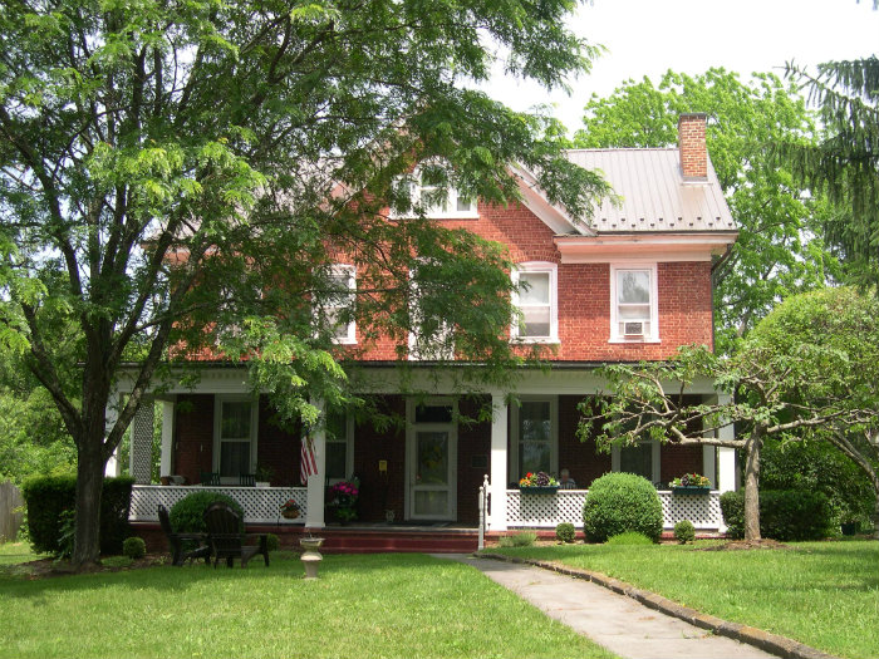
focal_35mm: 42
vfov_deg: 34.3
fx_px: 1067
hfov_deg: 44.8
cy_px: 330
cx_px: 440
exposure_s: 1/458
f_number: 2.9
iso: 100
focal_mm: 9
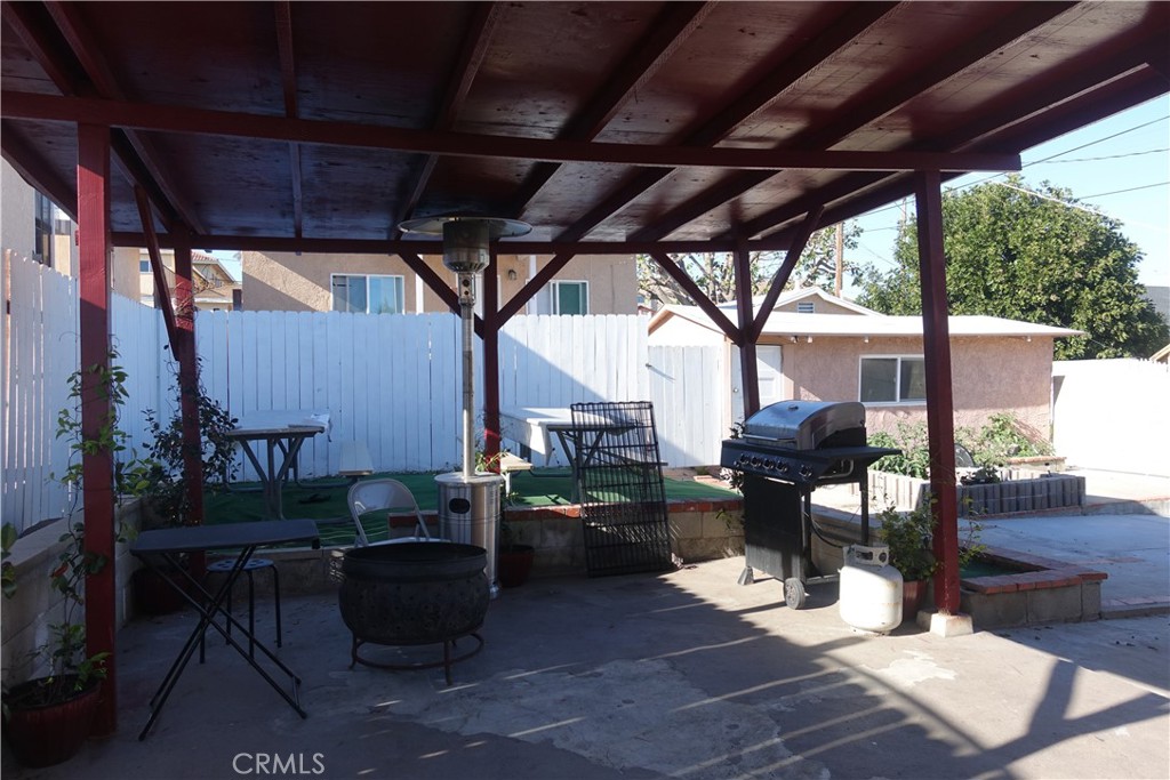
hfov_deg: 73.7
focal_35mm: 24
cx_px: 585
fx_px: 780
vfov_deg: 53.1
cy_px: 390
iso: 125
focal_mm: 8.8
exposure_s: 1/320
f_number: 4
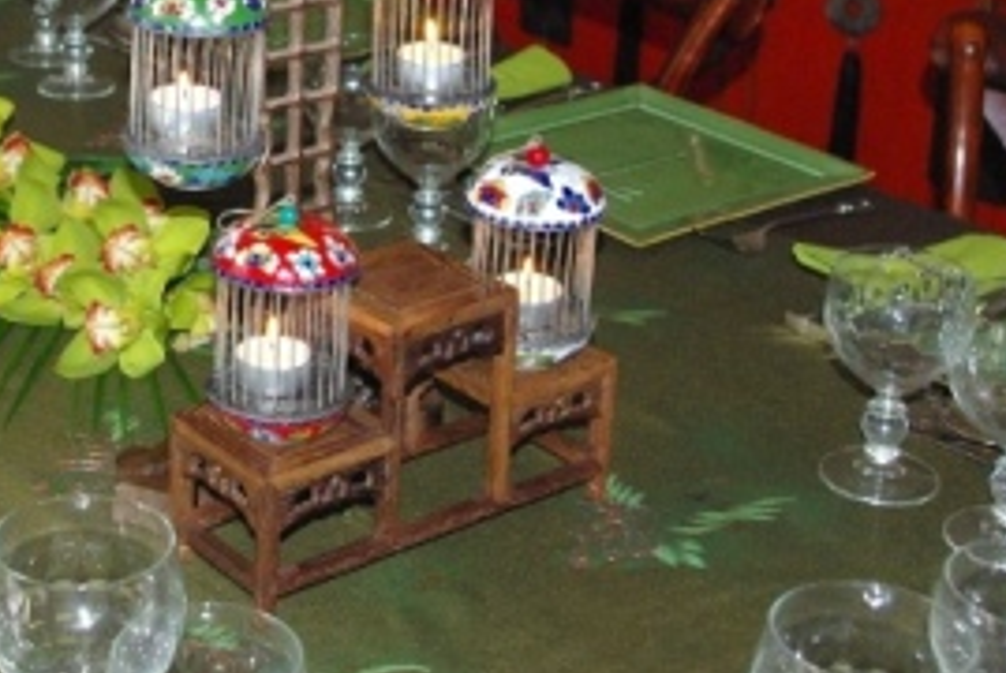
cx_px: 198
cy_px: 79
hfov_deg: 25.5
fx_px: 2182
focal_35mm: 78
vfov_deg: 17.3
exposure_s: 1/45
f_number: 5.6
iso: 1600
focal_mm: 28.13
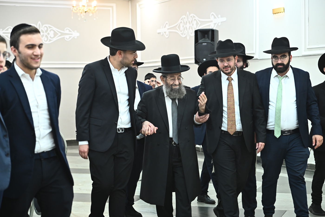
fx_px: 677
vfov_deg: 18.2
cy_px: 108
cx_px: 162
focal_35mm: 75
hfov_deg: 27.0
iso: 2500
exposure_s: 1/160
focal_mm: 75
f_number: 4.5
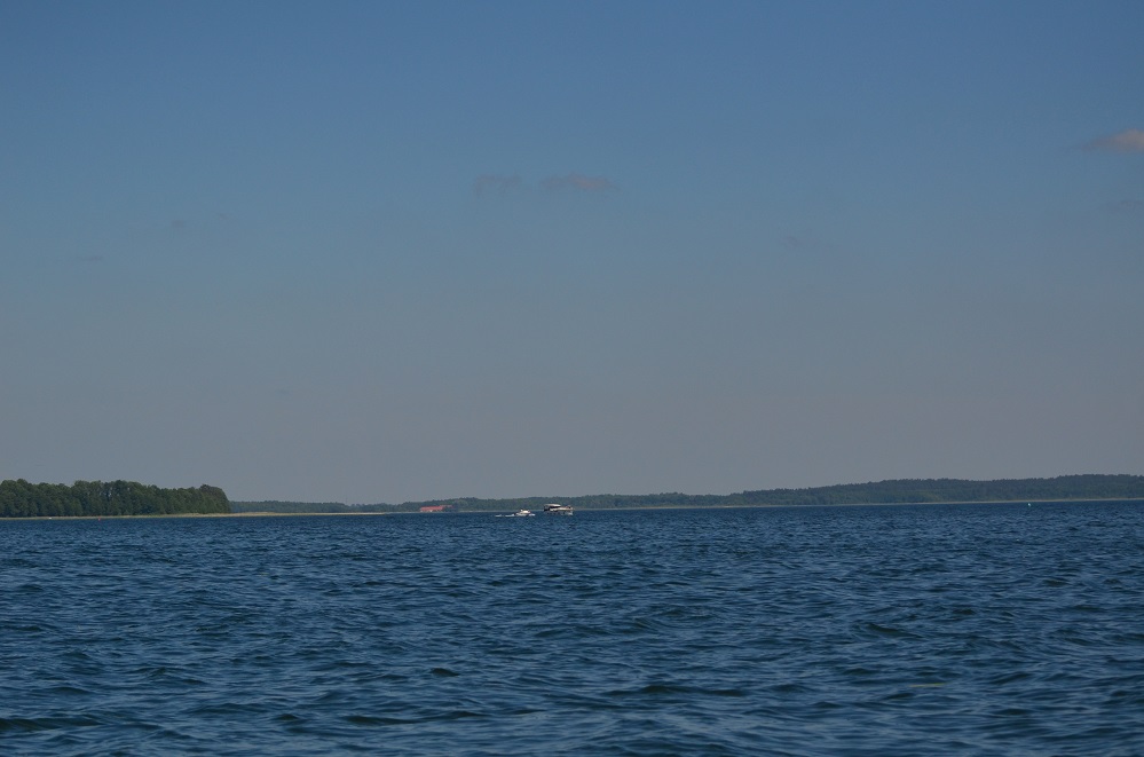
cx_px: 572
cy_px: 378
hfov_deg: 19.5
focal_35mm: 105
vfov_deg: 13.0
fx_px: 3329
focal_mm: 70
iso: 250
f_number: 4.5
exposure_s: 1/8000
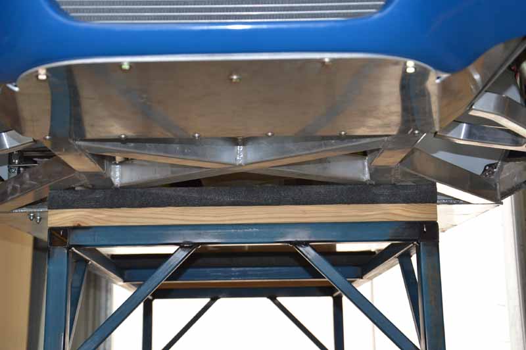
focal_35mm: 60
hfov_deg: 33.4
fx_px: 876
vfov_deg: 22.6
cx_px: 263
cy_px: 175
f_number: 4.5
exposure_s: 1/125
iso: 250
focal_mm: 40
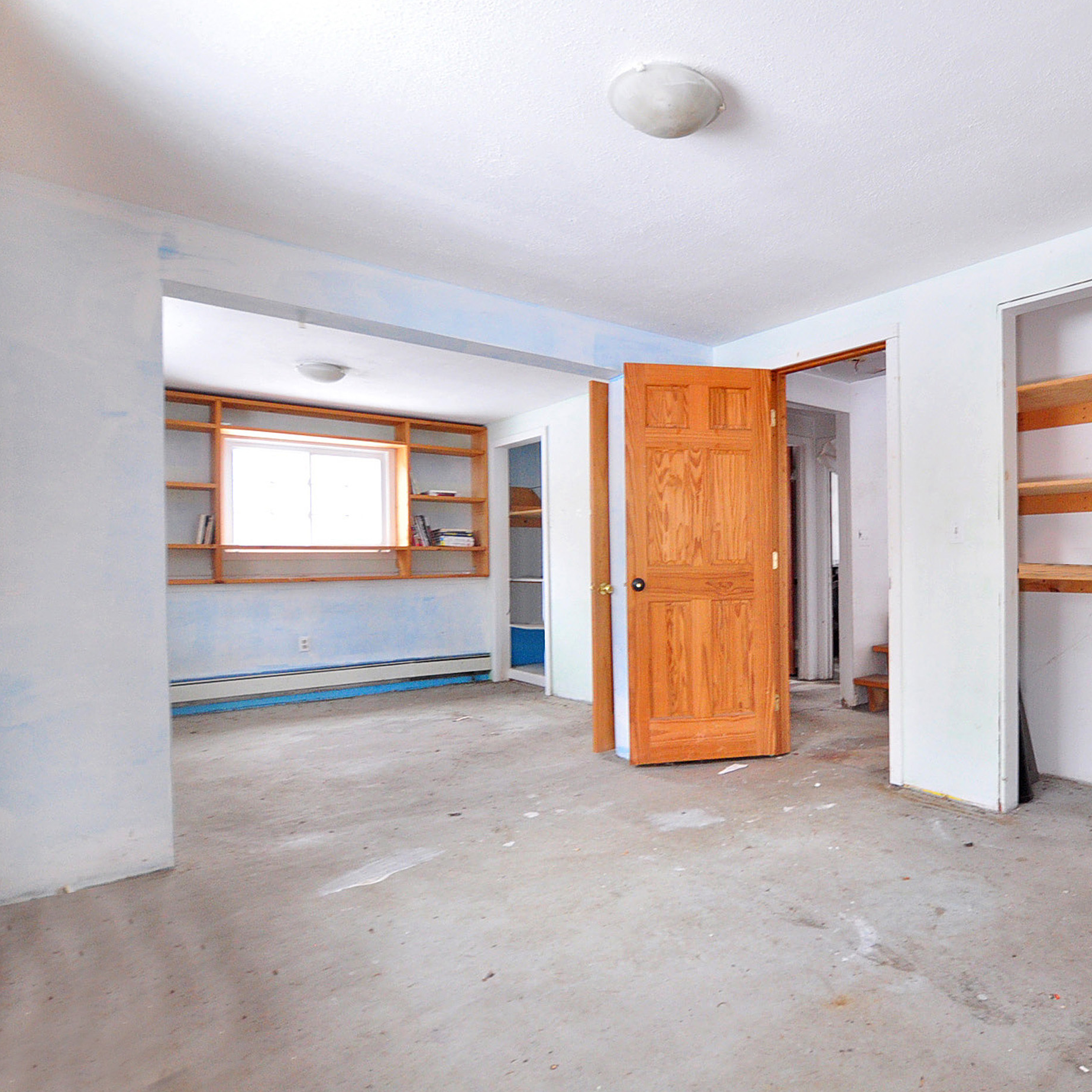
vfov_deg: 74.8
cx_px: 765
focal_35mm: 20
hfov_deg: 71.6
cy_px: 558
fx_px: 714
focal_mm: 10
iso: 1250
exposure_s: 1/15
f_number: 4
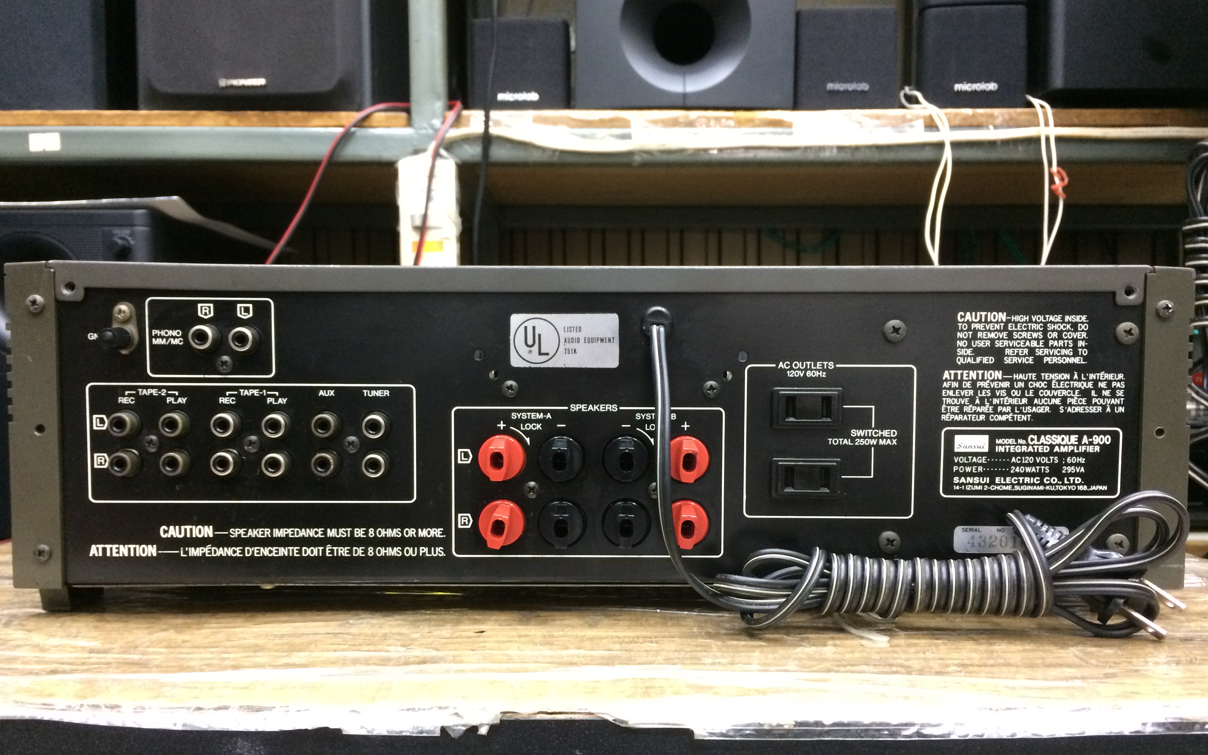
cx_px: 600
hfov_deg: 61.2
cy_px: 425
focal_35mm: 31
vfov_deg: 40.5
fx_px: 1021
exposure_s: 1/17
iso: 250
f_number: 2.2
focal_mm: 4.15
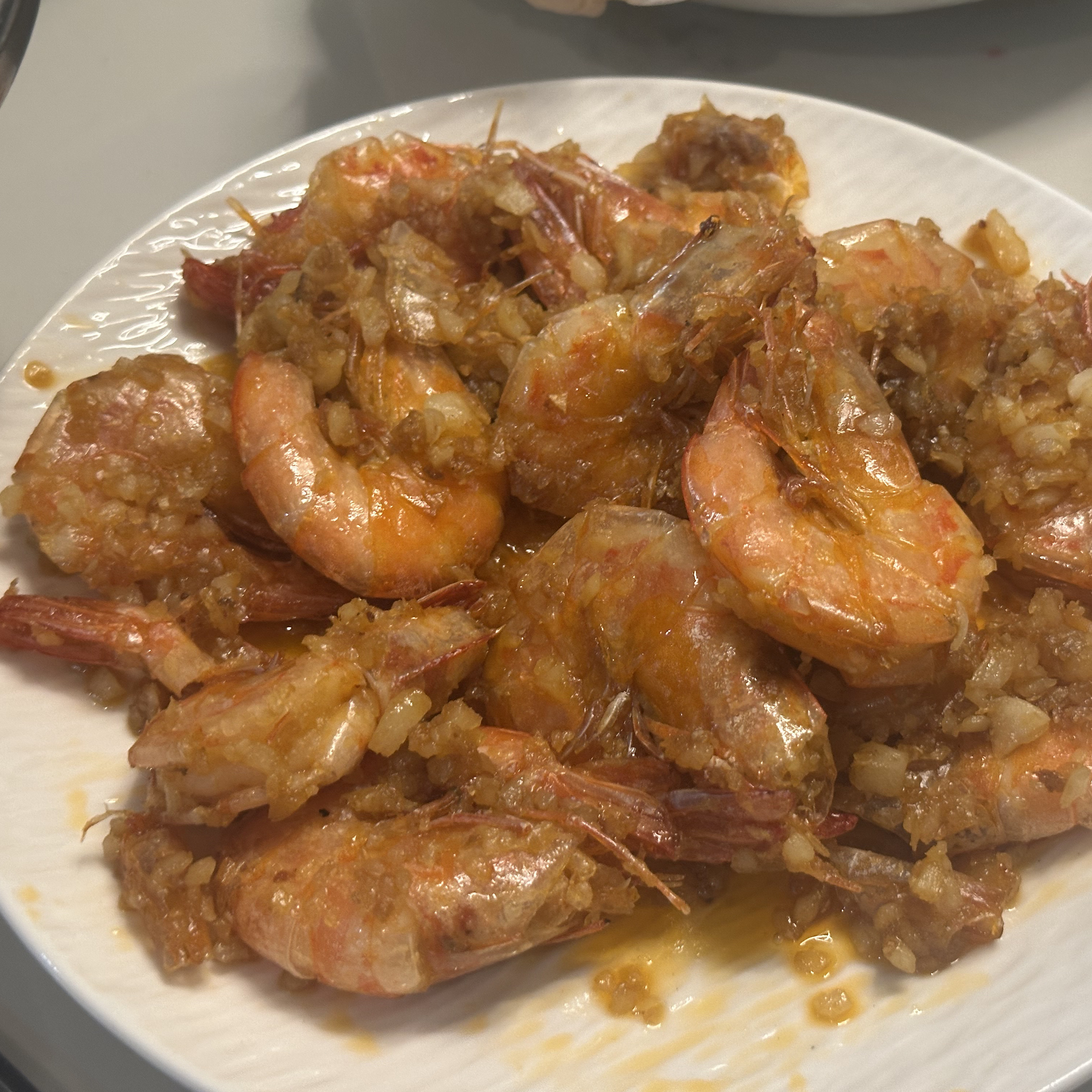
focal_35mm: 57
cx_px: 651
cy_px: 545
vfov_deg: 30.0
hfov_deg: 30.0
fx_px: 2034
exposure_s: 1/60
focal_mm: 6.9
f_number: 1.8
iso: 250
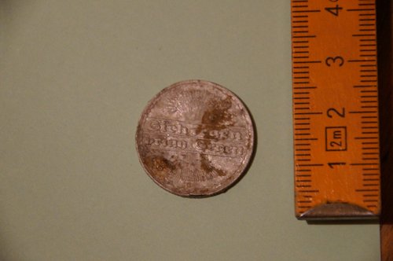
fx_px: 4088
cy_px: 130
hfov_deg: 5.5
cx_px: 196
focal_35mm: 375
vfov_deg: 3.7
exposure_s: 1/60
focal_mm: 250
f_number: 6.3
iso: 3200
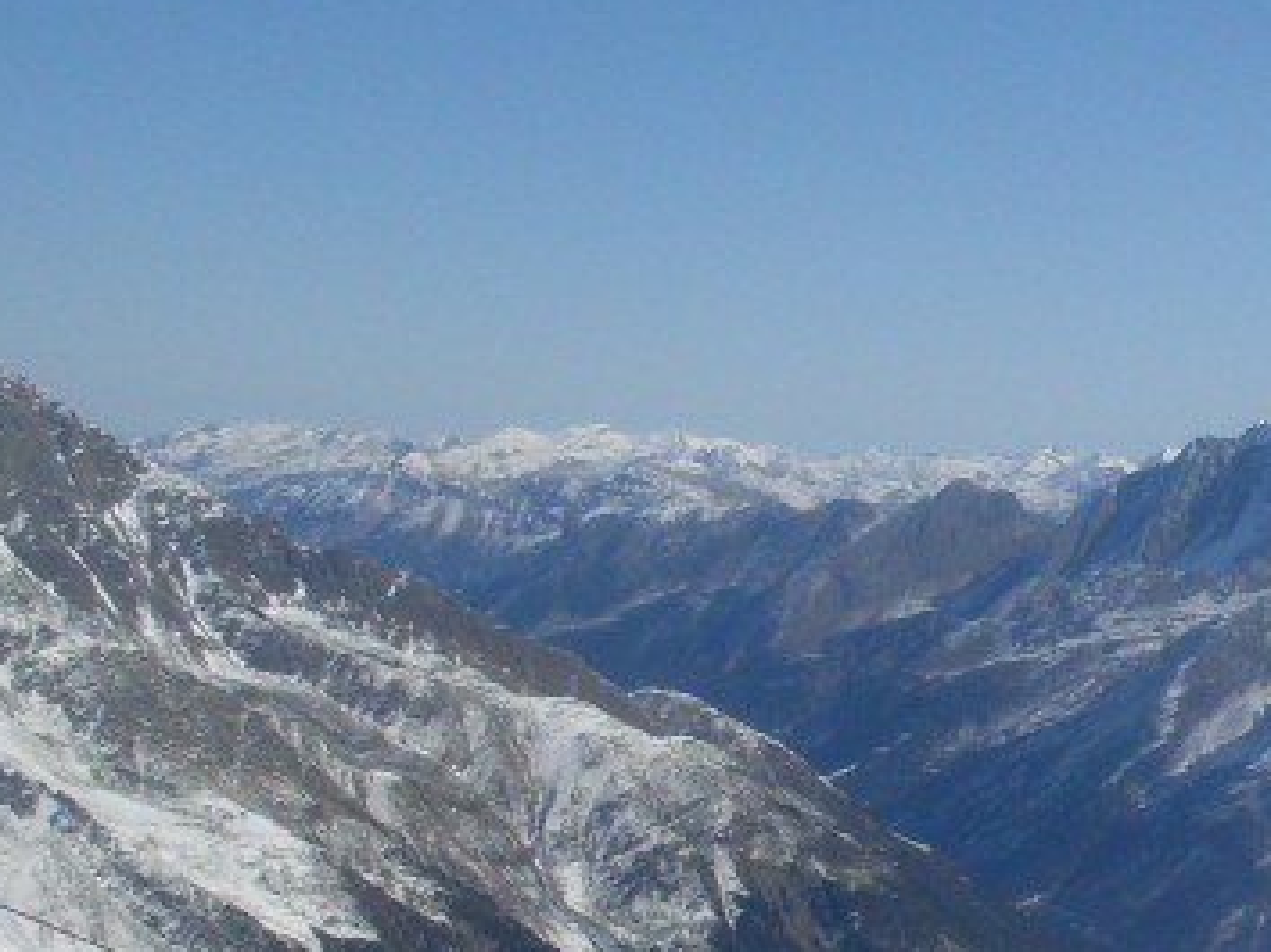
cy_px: 787
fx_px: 4036
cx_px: 1644
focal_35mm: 110
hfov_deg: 16.9
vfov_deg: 13.4
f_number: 8.4
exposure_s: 1/500
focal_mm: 6.3
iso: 80
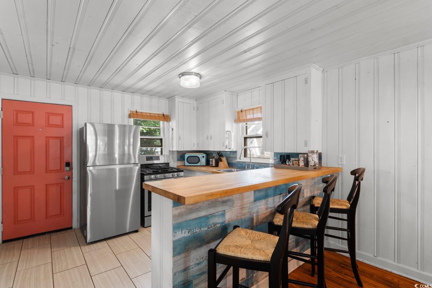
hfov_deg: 96.7
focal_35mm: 16
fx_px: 192
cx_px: 216
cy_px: 144
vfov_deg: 73.7
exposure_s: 2
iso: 100
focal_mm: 11
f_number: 4.8
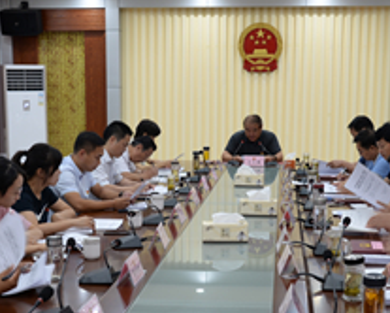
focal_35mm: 68
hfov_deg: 27.9
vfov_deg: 22.3
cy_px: 229
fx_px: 786
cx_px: 194
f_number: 5.6
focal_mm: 30
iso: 100
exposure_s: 1/5
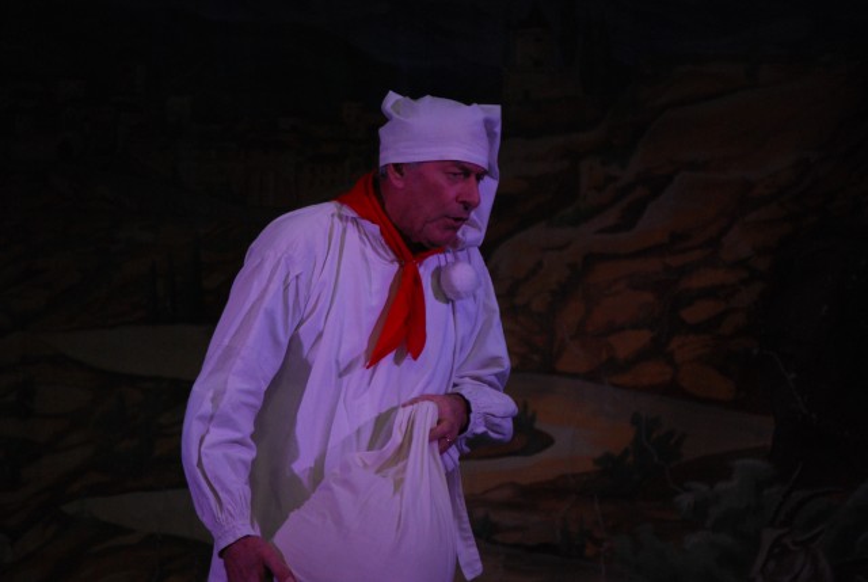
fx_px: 5977
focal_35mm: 248
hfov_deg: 8.3
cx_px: 434
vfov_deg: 5.6
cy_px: 291
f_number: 5.3
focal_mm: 165
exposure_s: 1/250
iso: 800
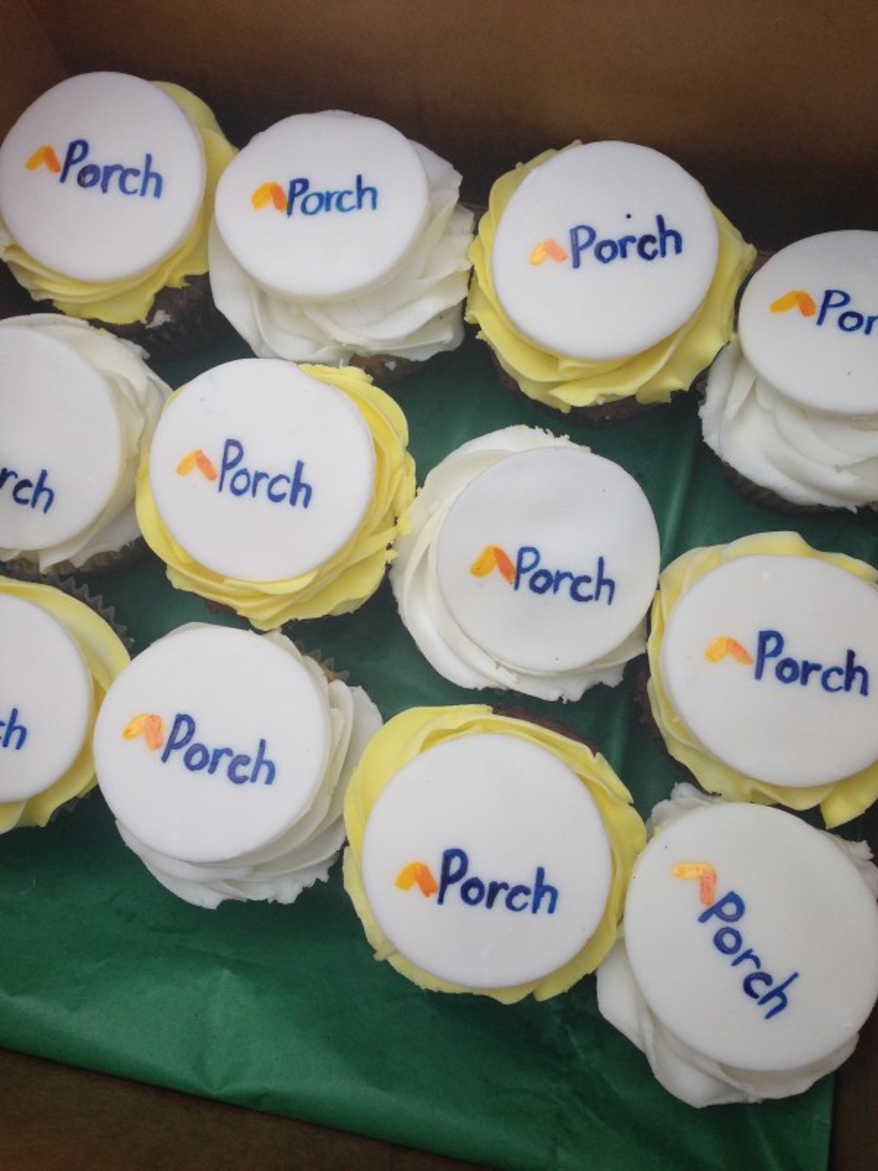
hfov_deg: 42.9
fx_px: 1116
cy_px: 586
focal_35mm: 33
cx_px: 439
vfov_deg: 55.4
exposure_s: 1/903
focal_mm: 4.12
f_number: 2.4
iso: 50
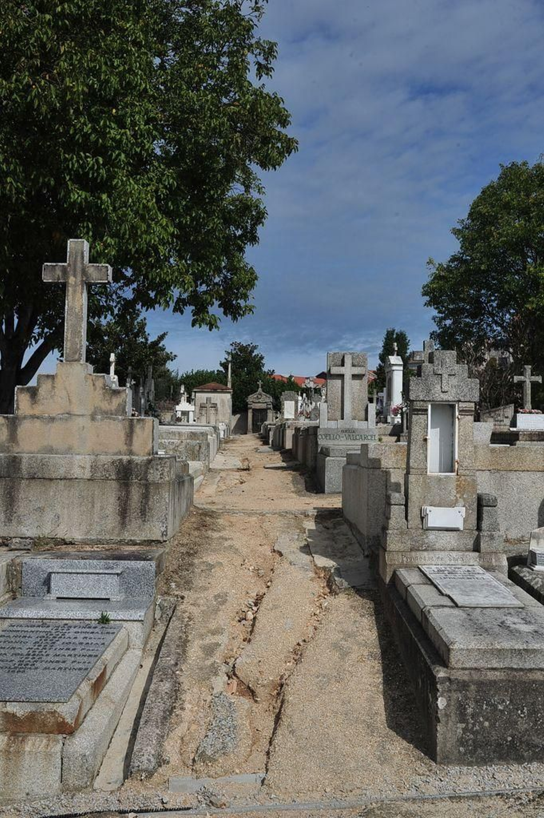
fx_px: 795
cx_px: 272
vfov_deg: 54.5
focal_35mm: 35
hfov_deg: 37.8
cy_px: 409
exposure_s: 1/500
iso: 250
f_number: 14
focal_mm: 35
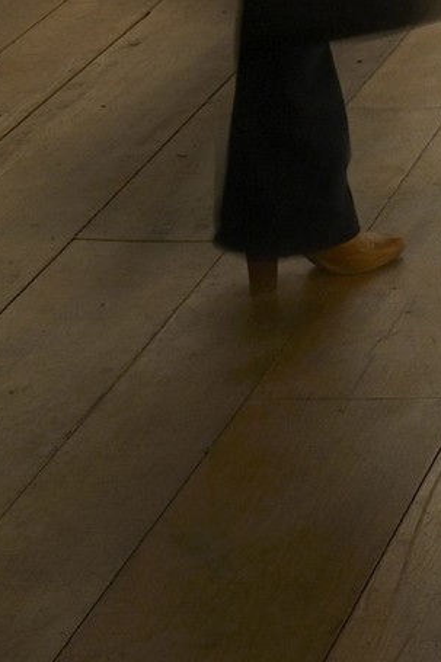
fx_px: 2813
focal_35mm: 153
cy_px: -921
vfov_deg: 11.2
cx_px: 1109
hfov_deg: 8.2
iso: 400
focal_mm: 29
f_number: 9
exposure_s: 1/4
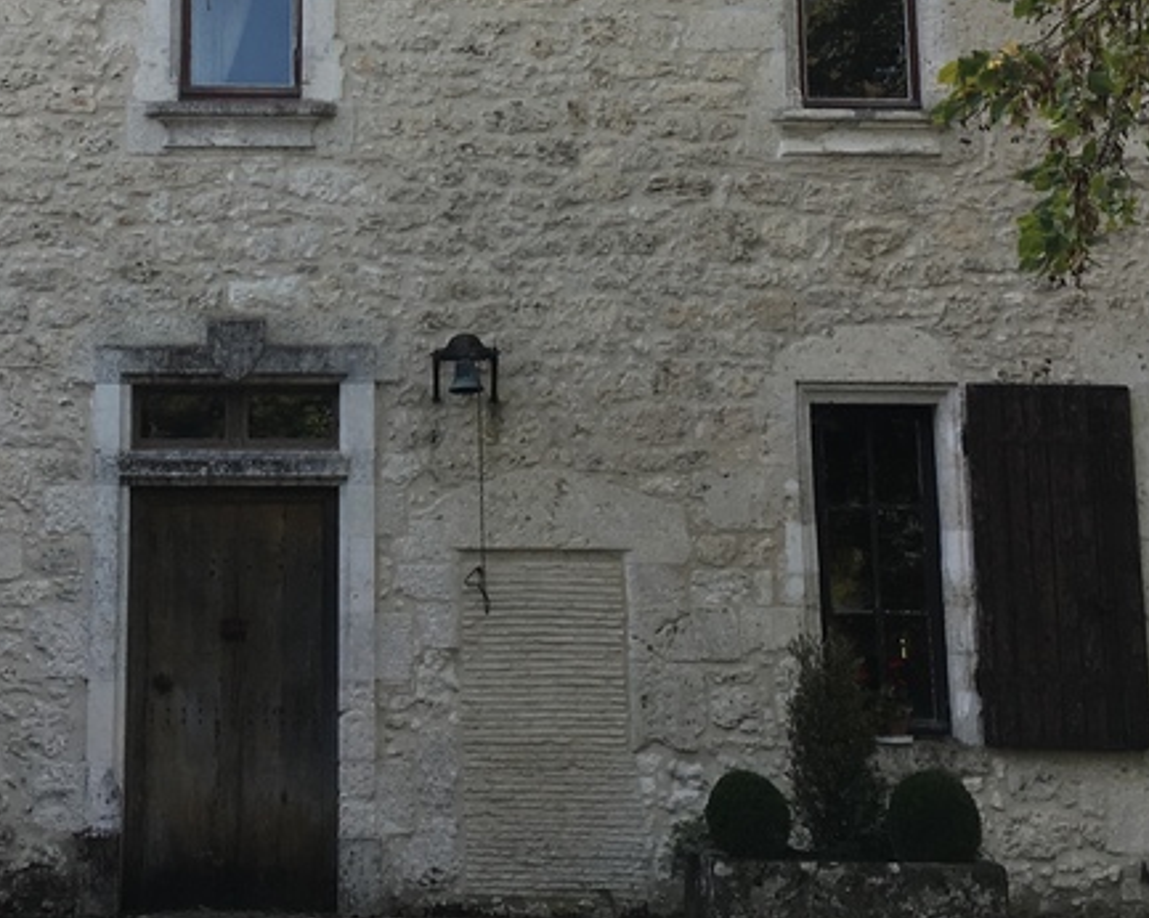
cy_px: 56
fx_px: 2277
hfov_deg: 27.9
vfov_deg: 22.1
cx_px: 297
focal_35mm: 67
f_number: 2.2
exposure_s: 1/320
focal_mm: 4.15
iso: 25
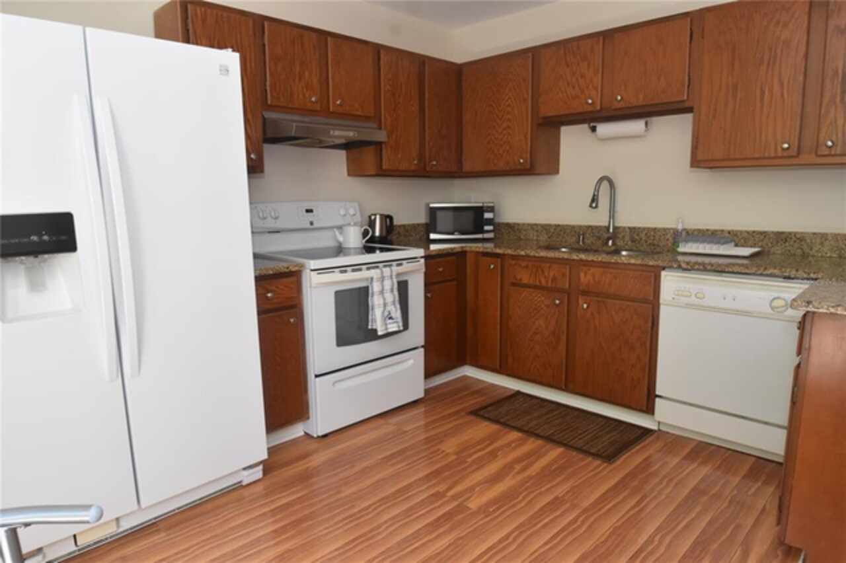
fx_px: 528
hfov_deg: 77.4
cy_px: 282
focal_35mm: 22
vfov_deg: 56.1
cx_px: 423
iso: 800
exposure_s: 1/100
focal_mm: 15
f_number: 5
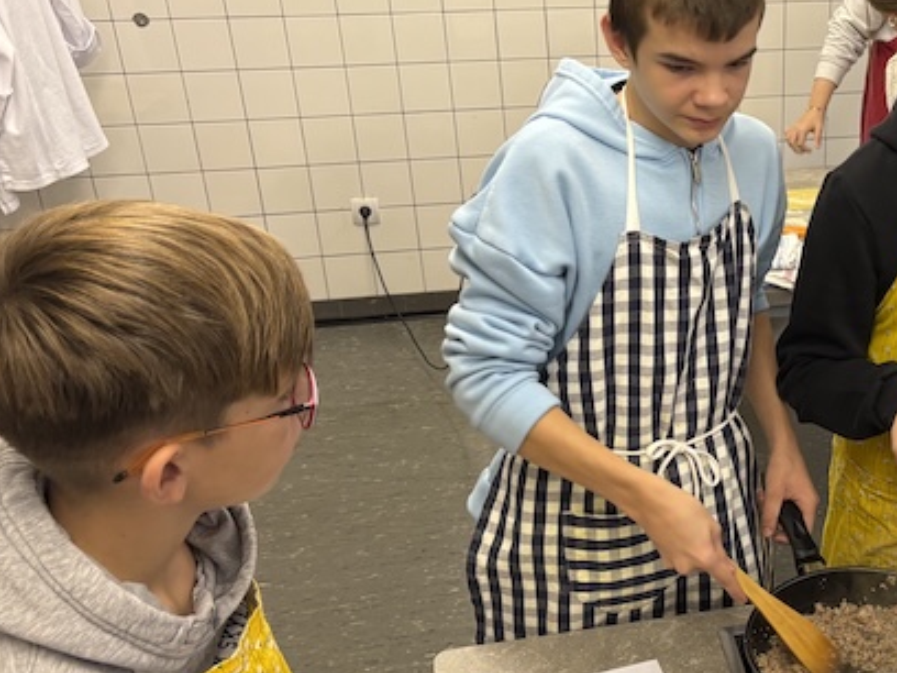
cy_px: 385
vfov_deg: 28.5
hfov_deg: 35.3
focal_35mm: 51
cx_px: 811
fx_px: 1322
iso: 125
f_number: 1.6
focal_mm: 5.96
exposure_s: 1/50
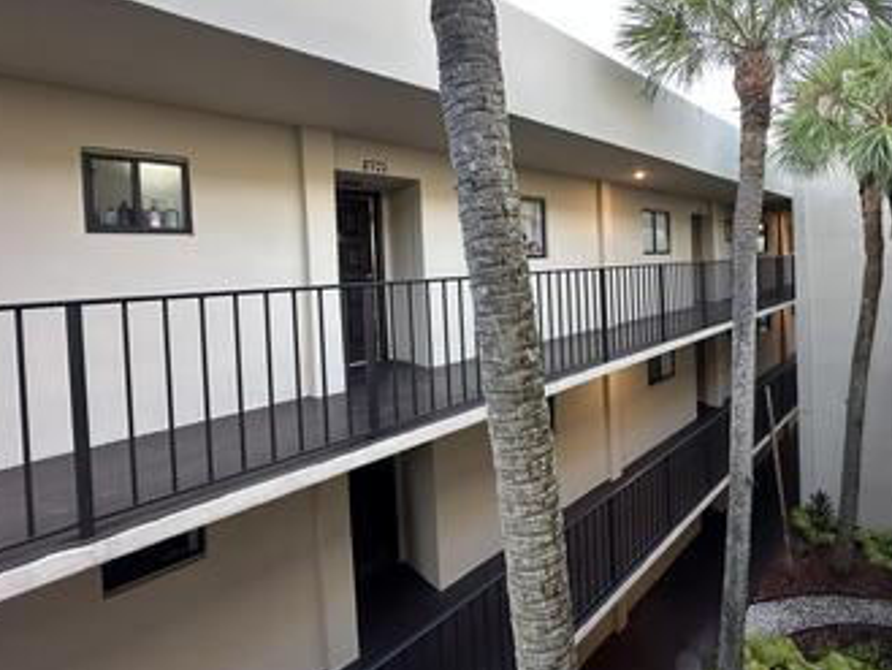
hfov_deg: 90.1
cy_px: 271
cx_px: 523
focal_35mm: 17
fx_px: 438
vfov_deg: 74.0
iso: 100
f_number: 2.2
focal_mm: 2.22
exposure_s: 1/99
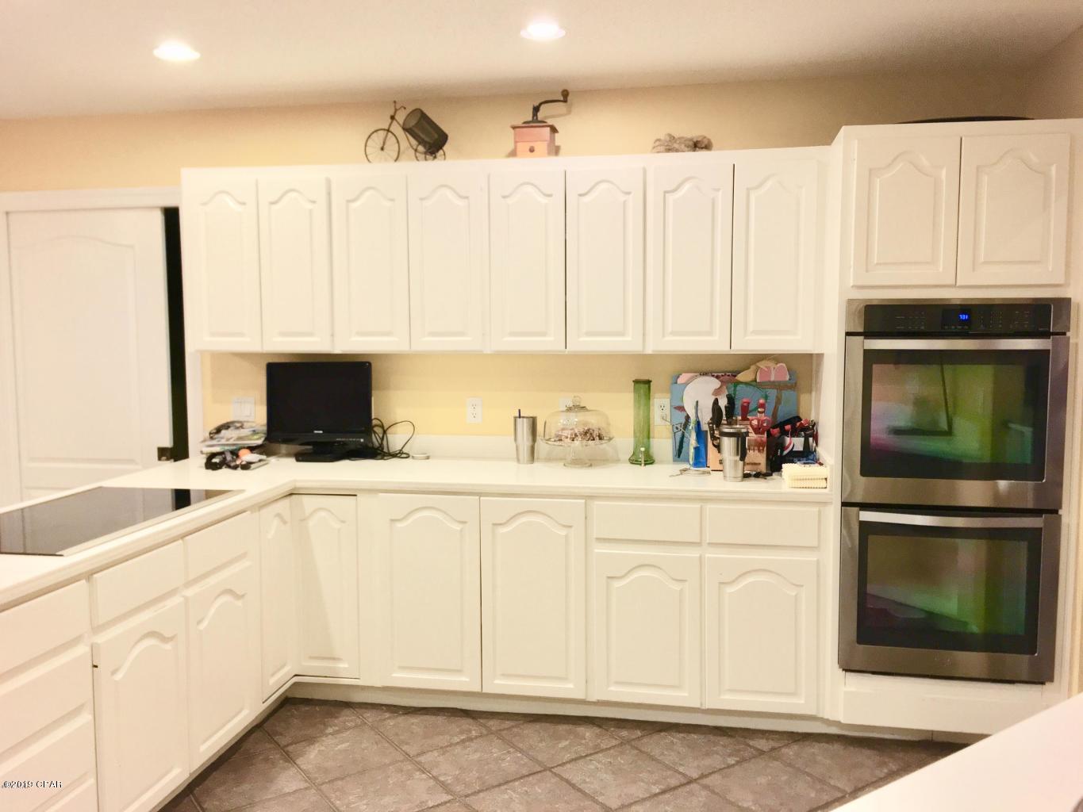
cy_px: 406
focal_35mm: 29
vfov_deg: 48.2
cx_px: 542
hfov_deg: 61.7
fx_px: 907
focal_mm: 4.15
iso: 100
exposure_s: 1/30
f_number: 2.2
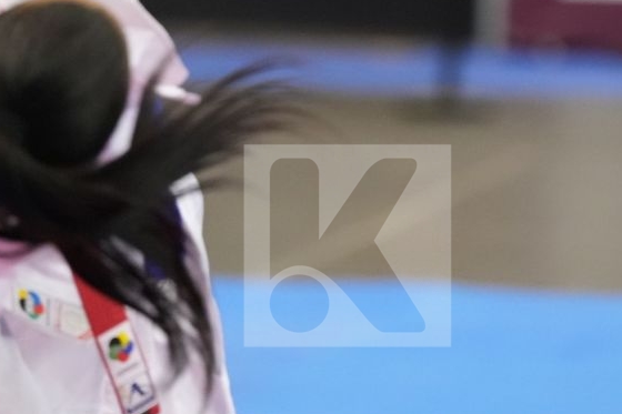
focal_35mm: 495
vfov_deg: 2.8
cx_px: 348
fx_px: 8549
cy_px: -149
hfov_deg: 4.2
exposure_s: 1/1000
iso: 3200
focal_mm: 154
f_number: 2.8
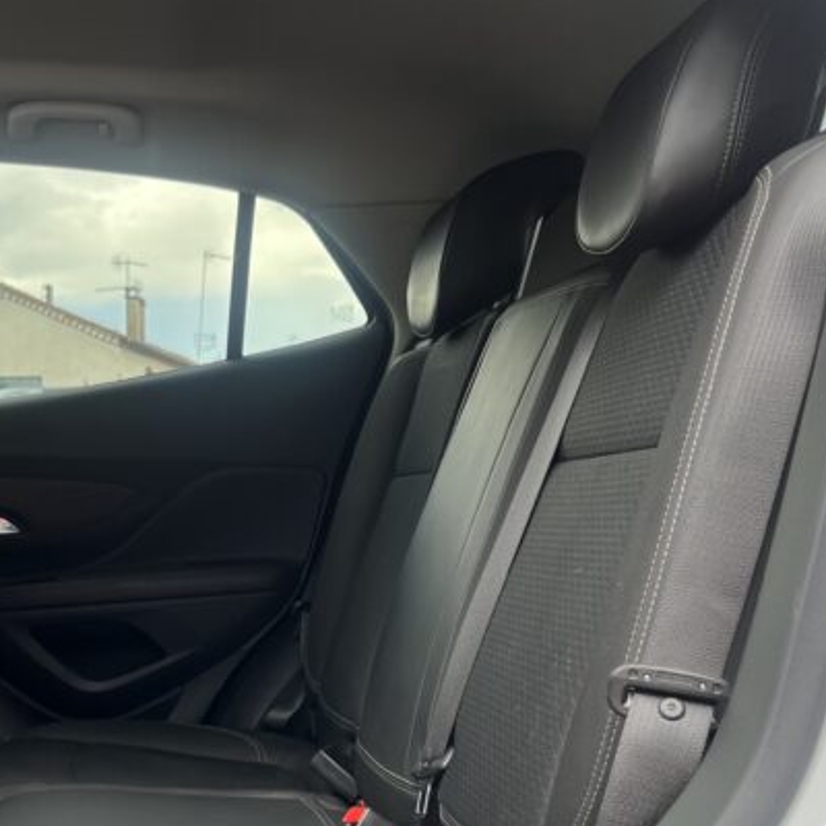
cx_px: 326
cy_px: 589
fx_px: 1242
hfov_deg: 36.6
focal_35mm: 46
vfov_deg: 36.2
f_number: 1.6
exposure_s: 1/183
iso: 50
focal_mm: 5.1
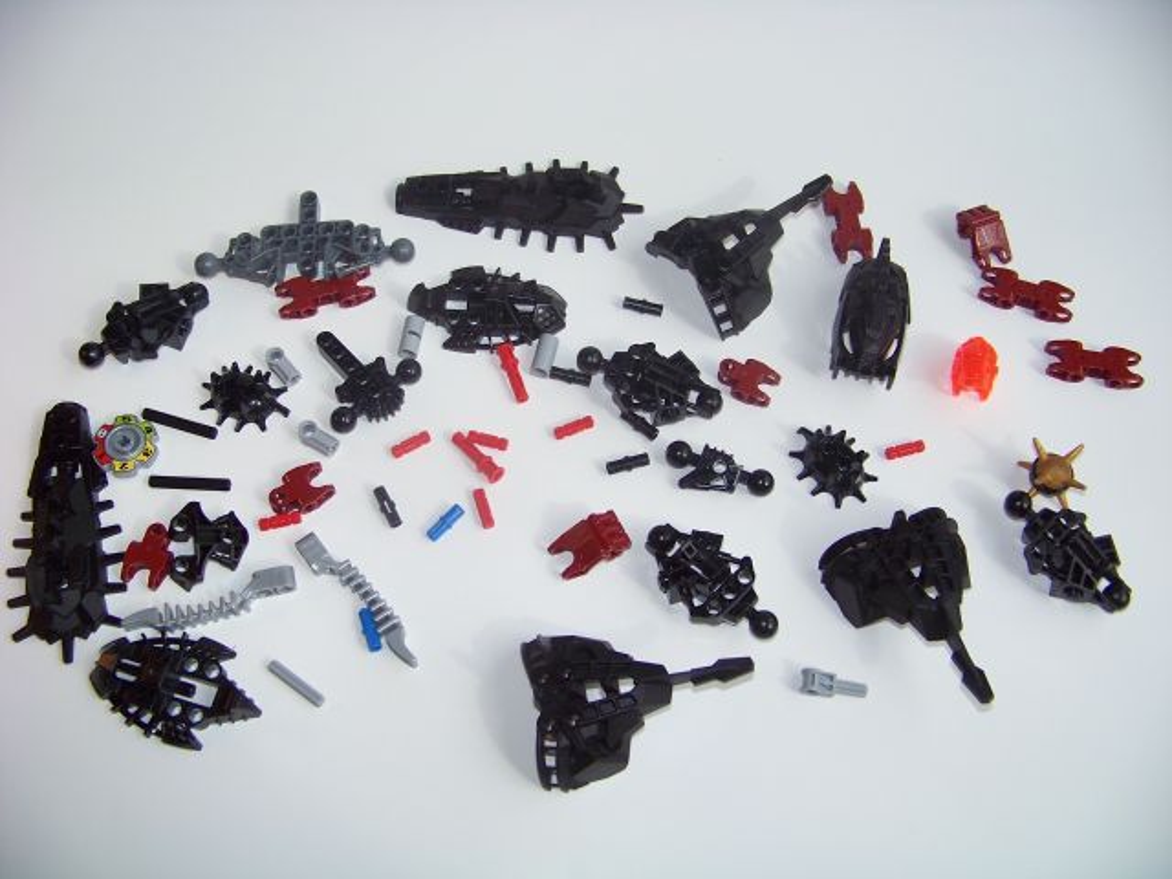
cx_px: 586
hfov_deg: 51.4
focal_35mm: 36
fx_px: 1219
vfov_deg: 39.7
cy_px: 440
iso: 66
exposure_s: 1/320
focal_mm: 5.85
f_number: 2.8
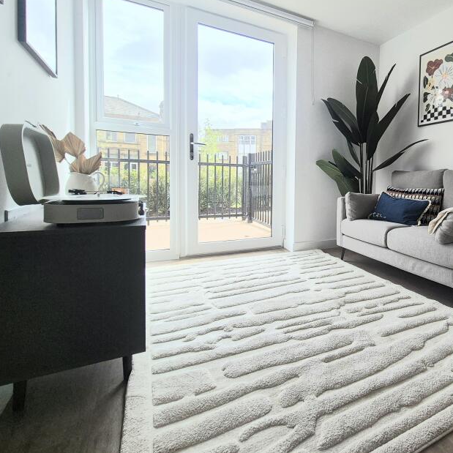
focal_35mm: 19
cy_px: 194
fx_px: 281
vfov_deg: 77.2
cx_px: 345
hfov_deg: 71.8
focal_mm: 2.2
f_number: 2.2
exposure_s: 1/357
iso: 50
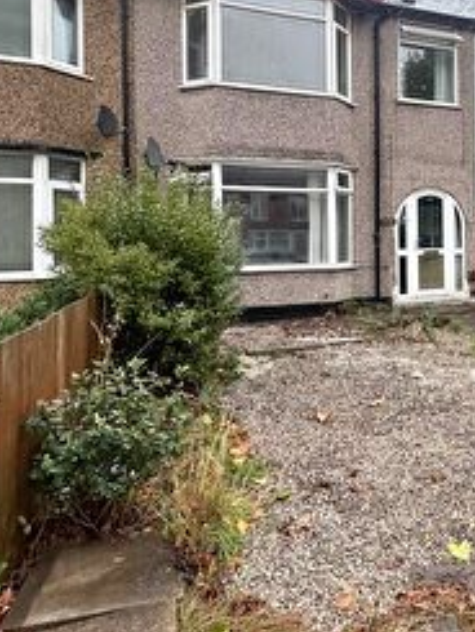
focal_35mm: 30
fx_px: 548
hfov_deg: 42.8
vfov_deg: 59.2
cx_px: 429
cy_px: 239
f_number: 2.2
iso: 100
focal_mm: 2.22
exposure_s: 1/99
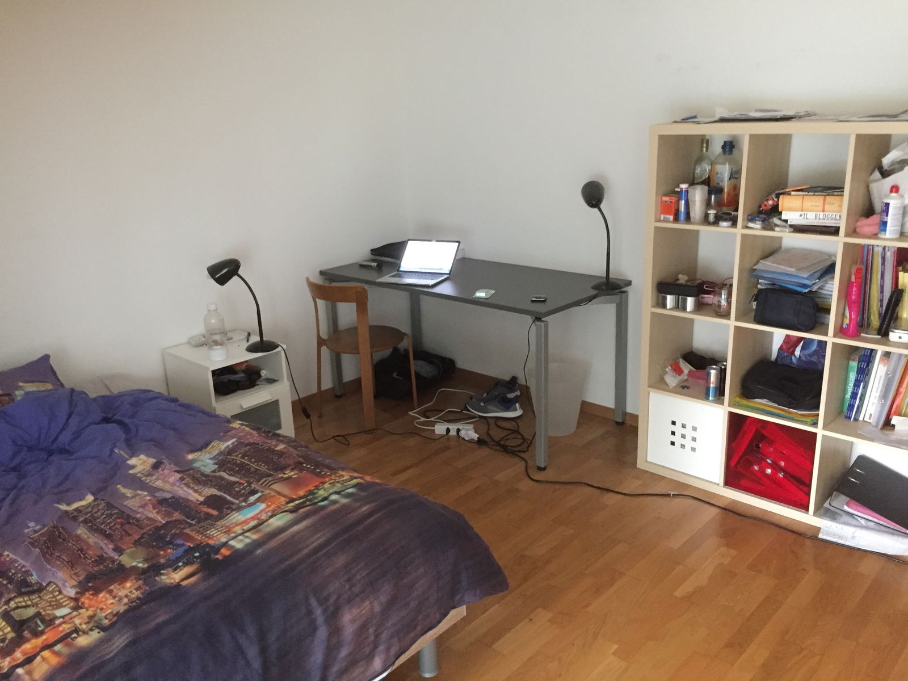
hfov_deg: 61.7
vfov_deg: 48.2
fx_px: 761
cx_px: 454
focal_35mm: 29
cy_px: 340
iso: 500
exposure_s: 1/17
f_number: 2.2
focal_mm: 4.15
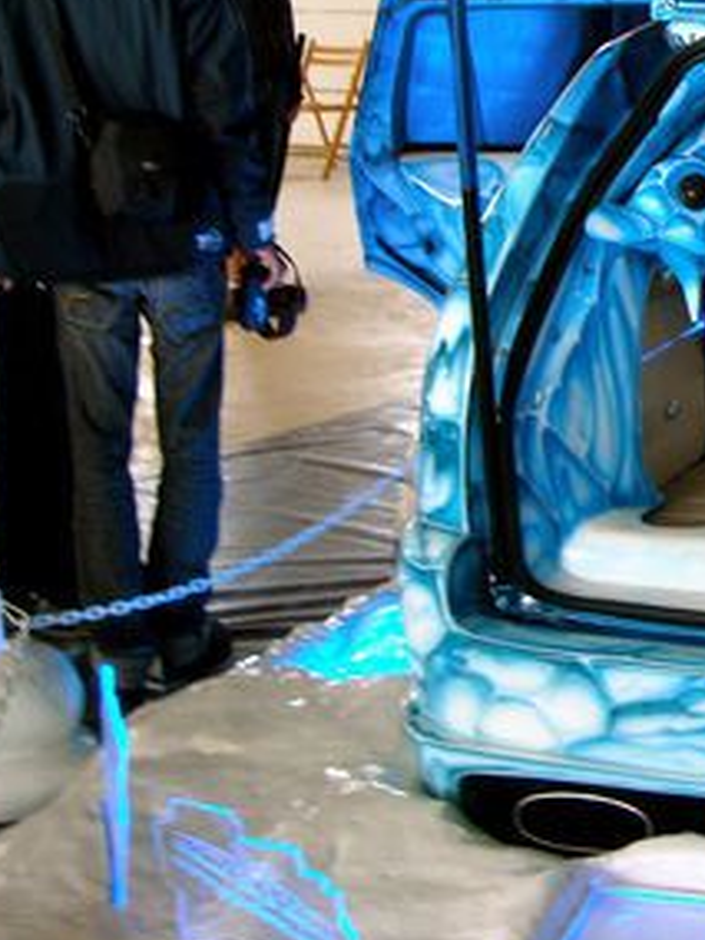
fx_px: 2145
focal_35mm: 79
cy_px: 189
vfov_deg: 24.3
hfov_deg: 17.3
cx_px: 960
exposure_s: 1/17
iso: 64
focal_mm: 5.7
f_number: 2.8
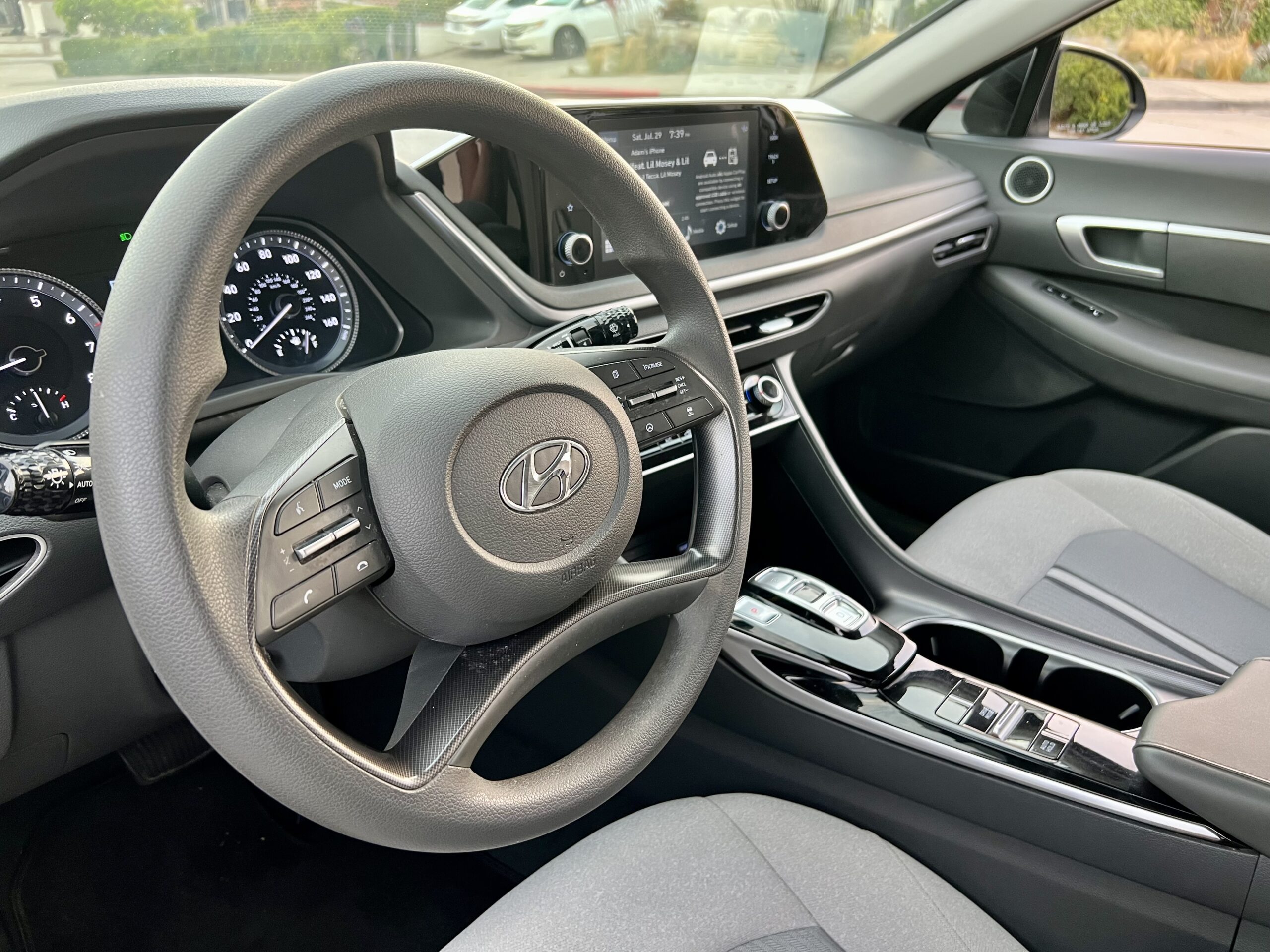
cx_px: 635
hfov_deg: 67.3
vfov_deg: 53.1
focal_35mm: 26
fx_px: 954
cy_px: 476
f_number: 1.5
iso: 200
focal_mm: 5.7
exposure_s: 1/60
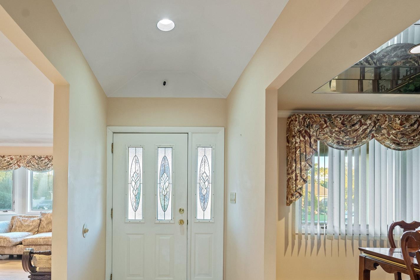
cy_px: 196
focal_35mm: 23
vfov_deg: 53.5
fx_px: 268
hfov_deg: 75.1
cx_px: 165
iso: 1600
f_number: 5.6
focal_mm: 16
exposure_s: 1/10
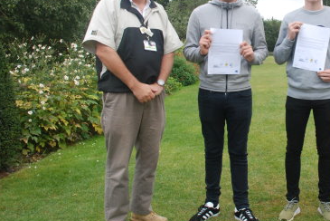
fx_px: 468
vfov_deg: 26.4
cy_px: 80
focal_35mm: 51
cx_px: 257
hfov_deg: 37.7
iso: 640
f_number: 8
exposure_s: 1/250
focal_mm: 20
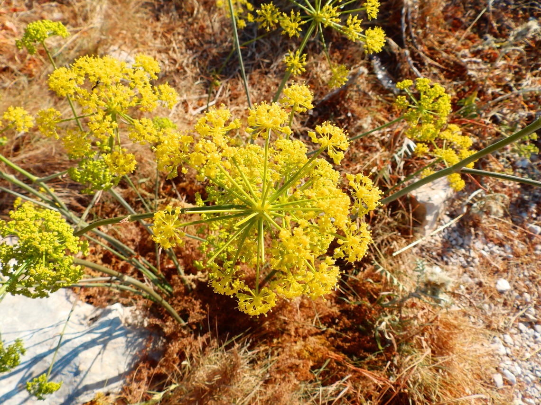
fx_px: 344
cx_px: 270
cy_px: 202
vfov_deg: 61.1
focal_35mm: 22
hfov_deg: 76.4
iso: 80
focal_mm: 4
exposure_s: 1/320
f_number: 4.5
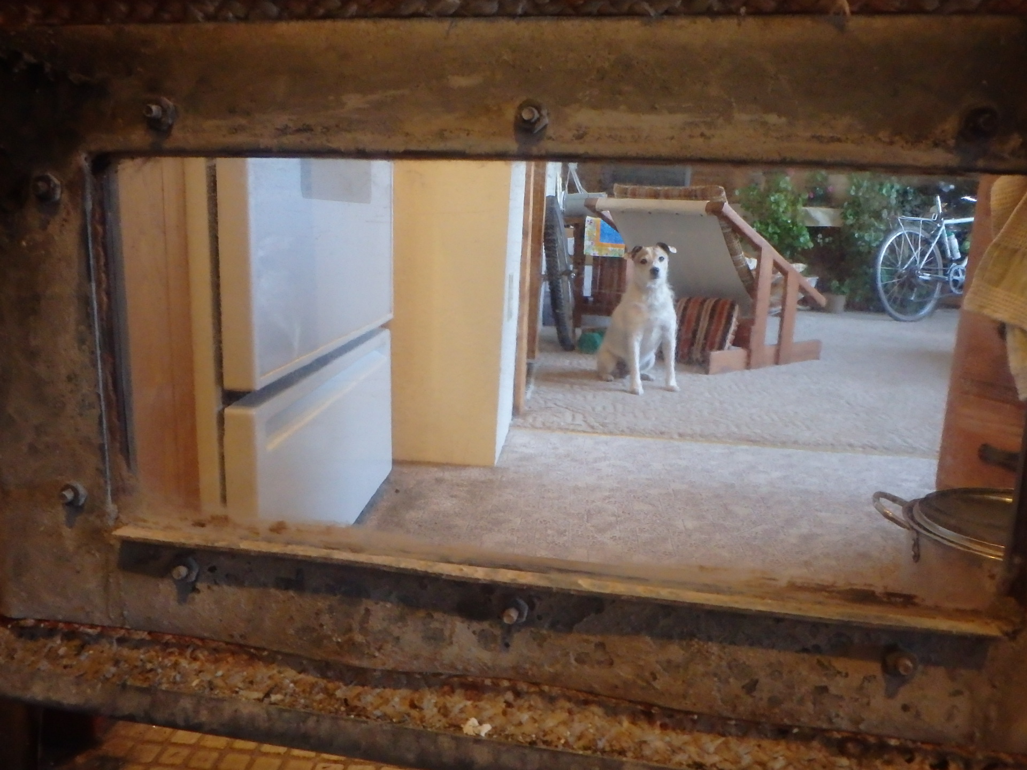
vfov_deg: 49.7
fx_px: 831
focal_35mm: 28
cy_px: 385
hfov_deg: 63.4
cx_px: 514
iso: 800
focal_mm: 5
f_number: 3.9
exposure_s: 1/20
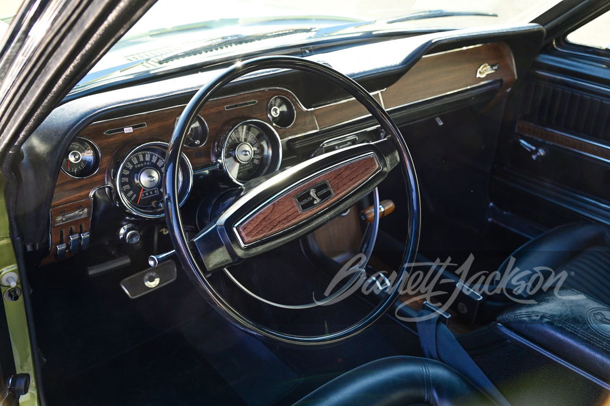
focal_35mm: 35
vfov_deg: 37.8
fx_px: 593
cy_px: 203
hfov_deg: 54.5
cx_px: 305
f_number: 5.6
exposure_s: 1/200
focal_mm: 35
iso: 640
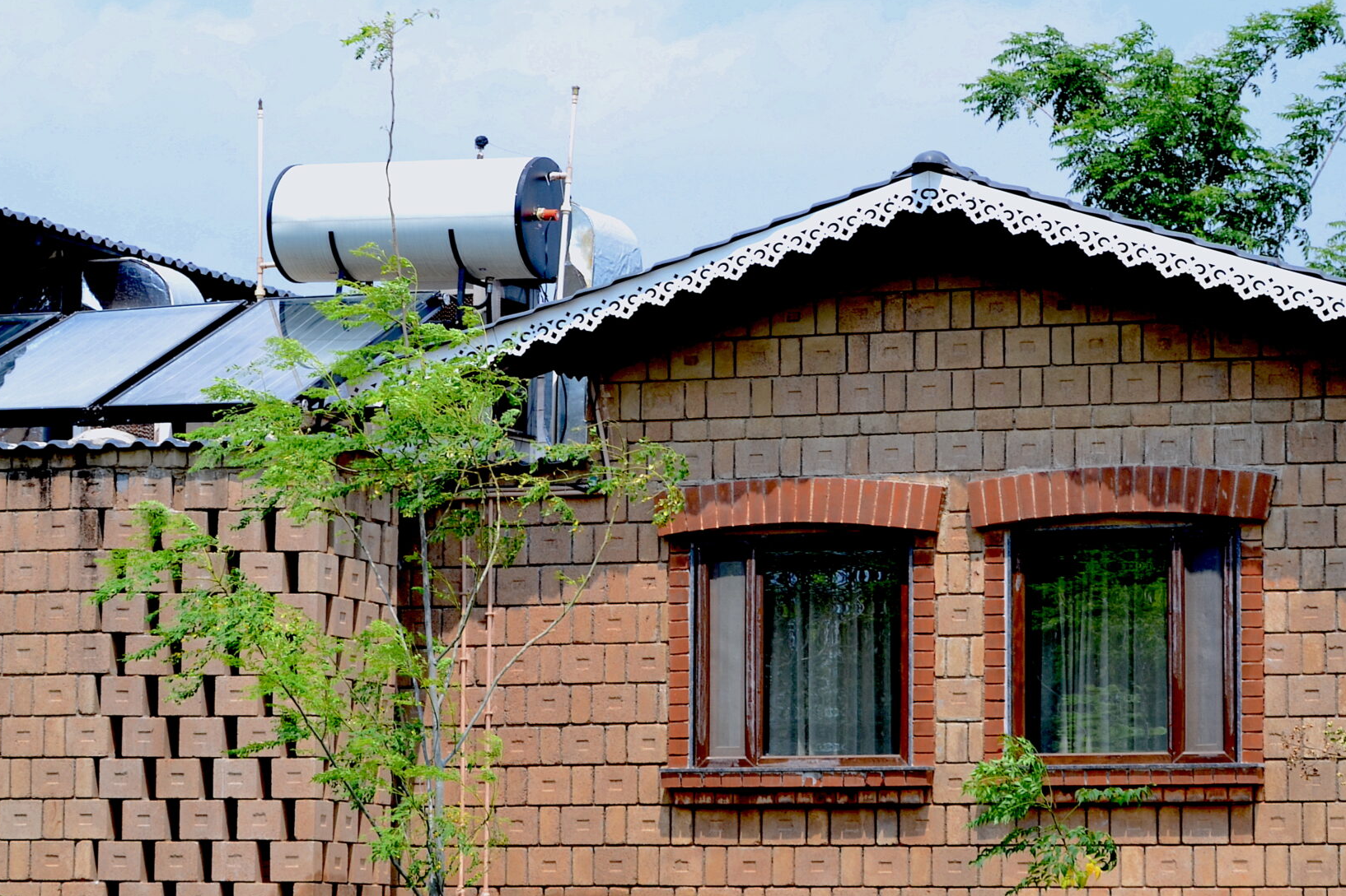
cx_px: 728
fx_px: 4561
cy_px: 424
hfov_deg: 16.8
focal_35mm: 122
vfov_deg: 11.2
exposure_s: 1/60
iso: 140
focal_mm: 52
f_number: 8
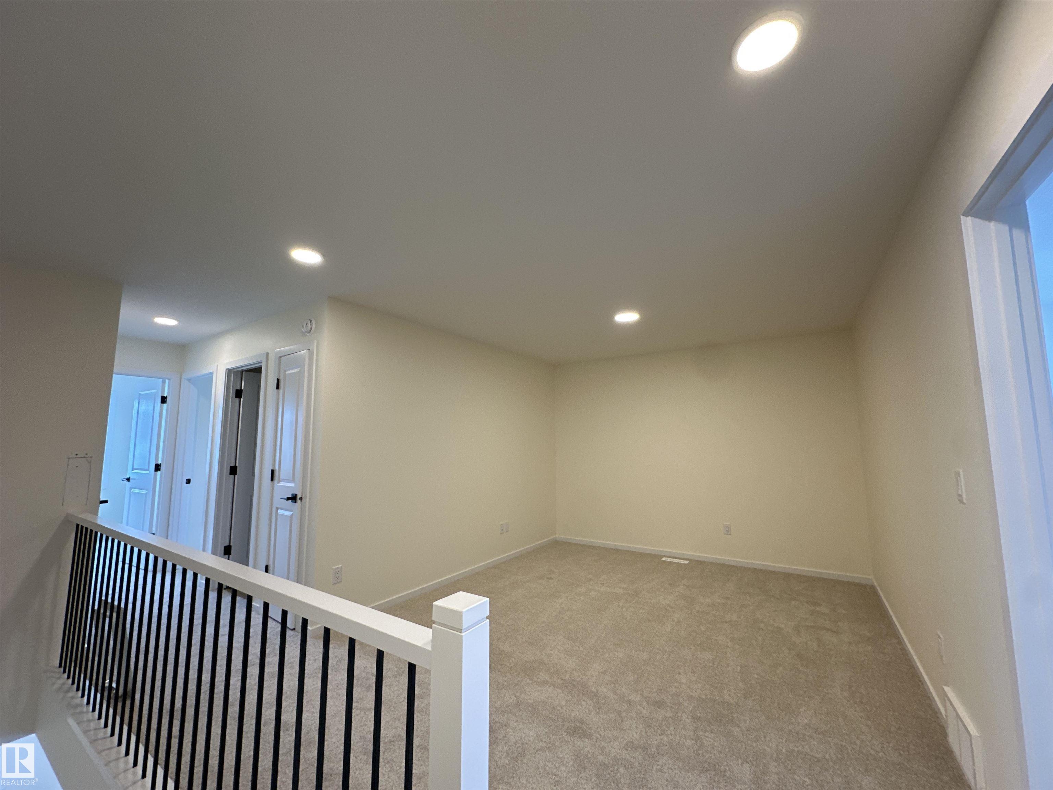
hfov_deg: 102.1
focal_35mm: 14
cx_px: 526
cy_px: 395
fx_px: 426
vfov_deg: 85.7
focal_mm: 2.22
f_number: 2.2
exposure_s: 1/120
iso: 160
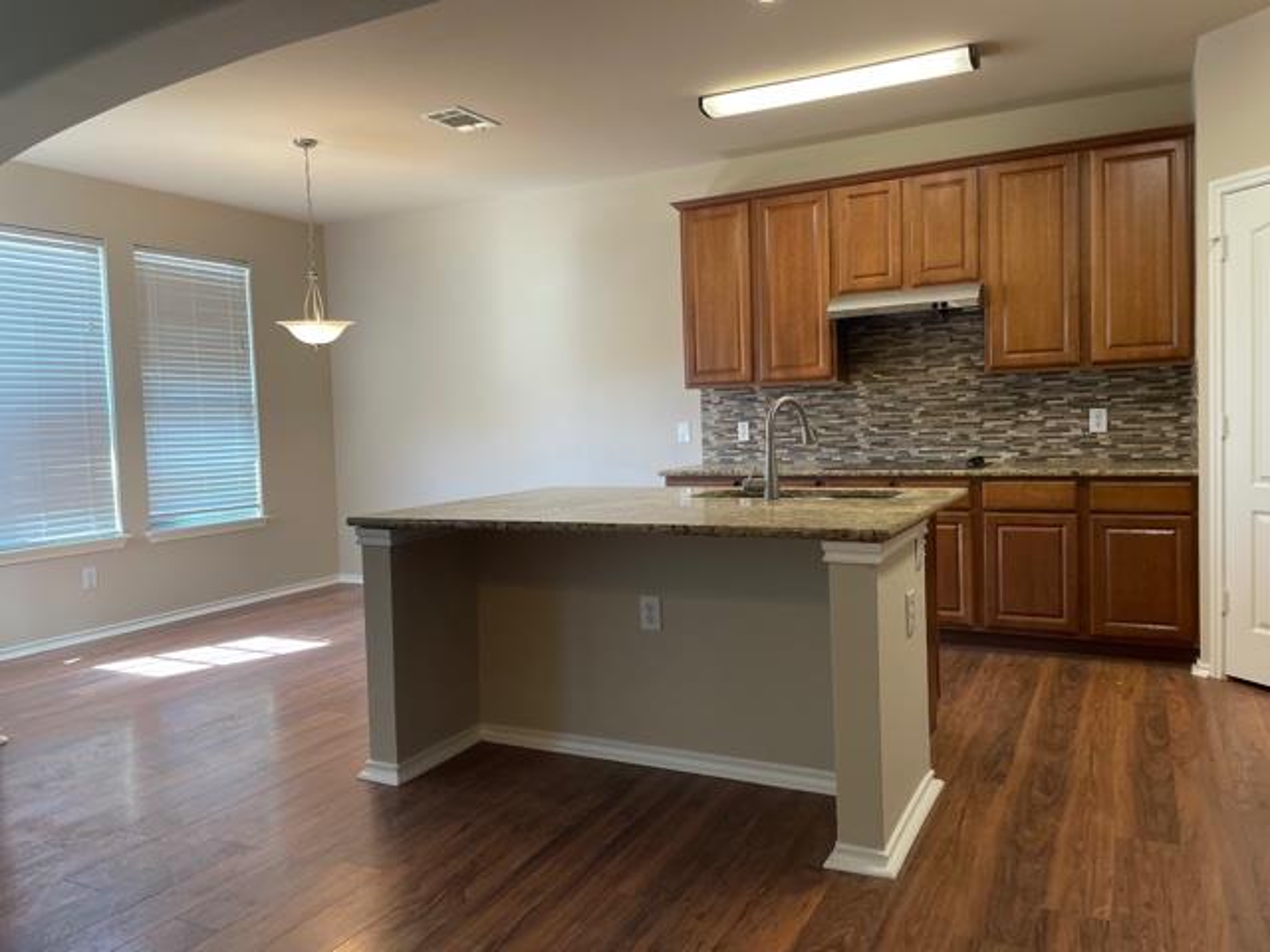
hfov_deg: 67.3
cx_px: 635
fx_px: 954
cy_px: 476
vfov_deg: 53.1
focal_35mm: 26
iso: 125
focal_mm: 4.2
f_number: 1.6
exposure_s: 1/120
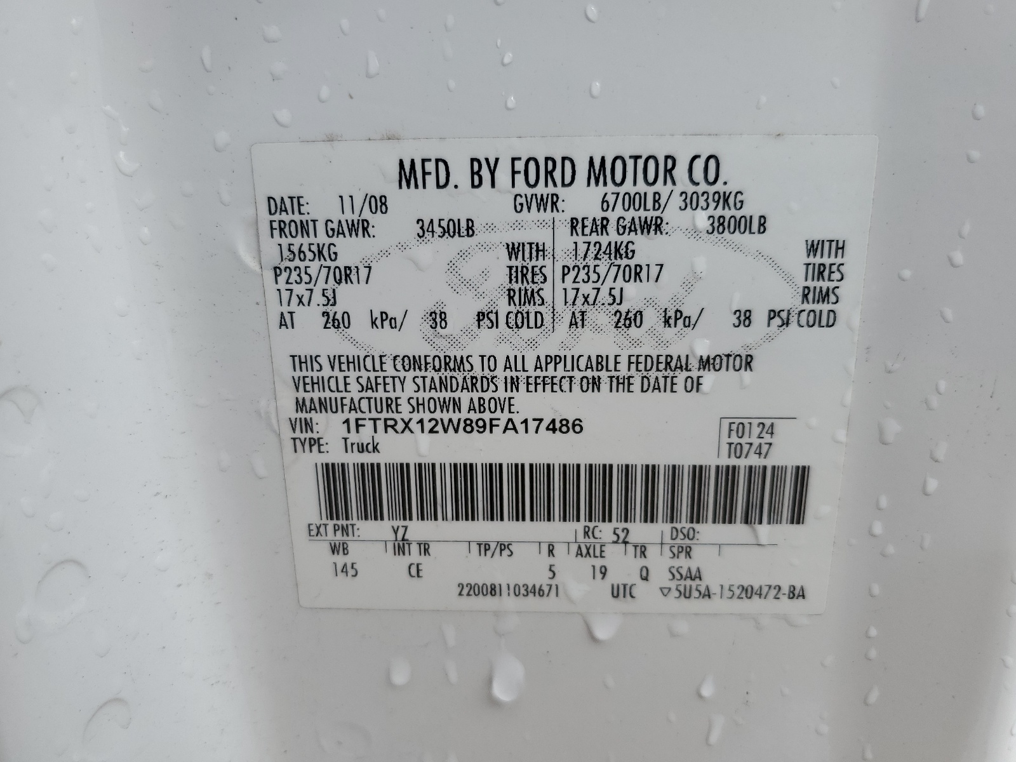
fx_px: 763
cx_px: 508
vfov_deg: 53.1
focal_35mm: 26
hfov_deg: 67.3
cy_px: 381
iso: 50
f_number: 1.5
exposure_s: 1/1667
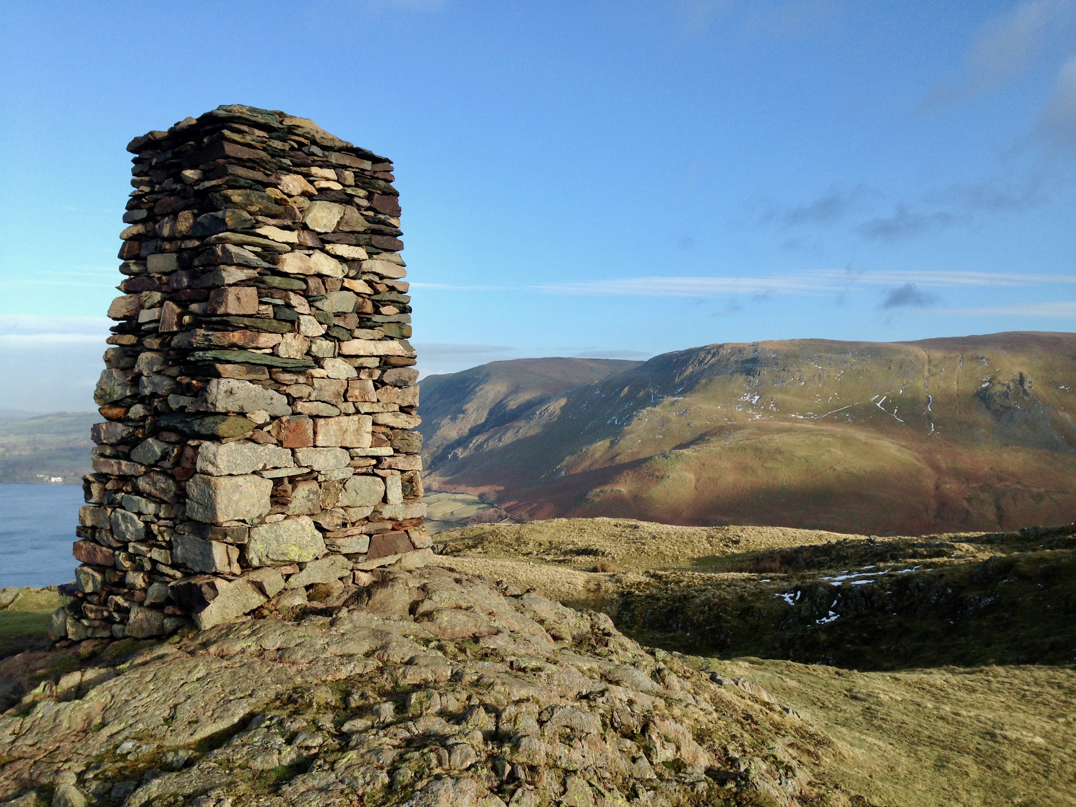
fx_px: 1026
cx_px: 538
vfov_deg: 42.9
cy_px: 404
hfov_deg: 55.4
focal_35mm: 33
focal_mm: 4.12
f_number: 2.4
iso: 50
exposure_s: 1/919
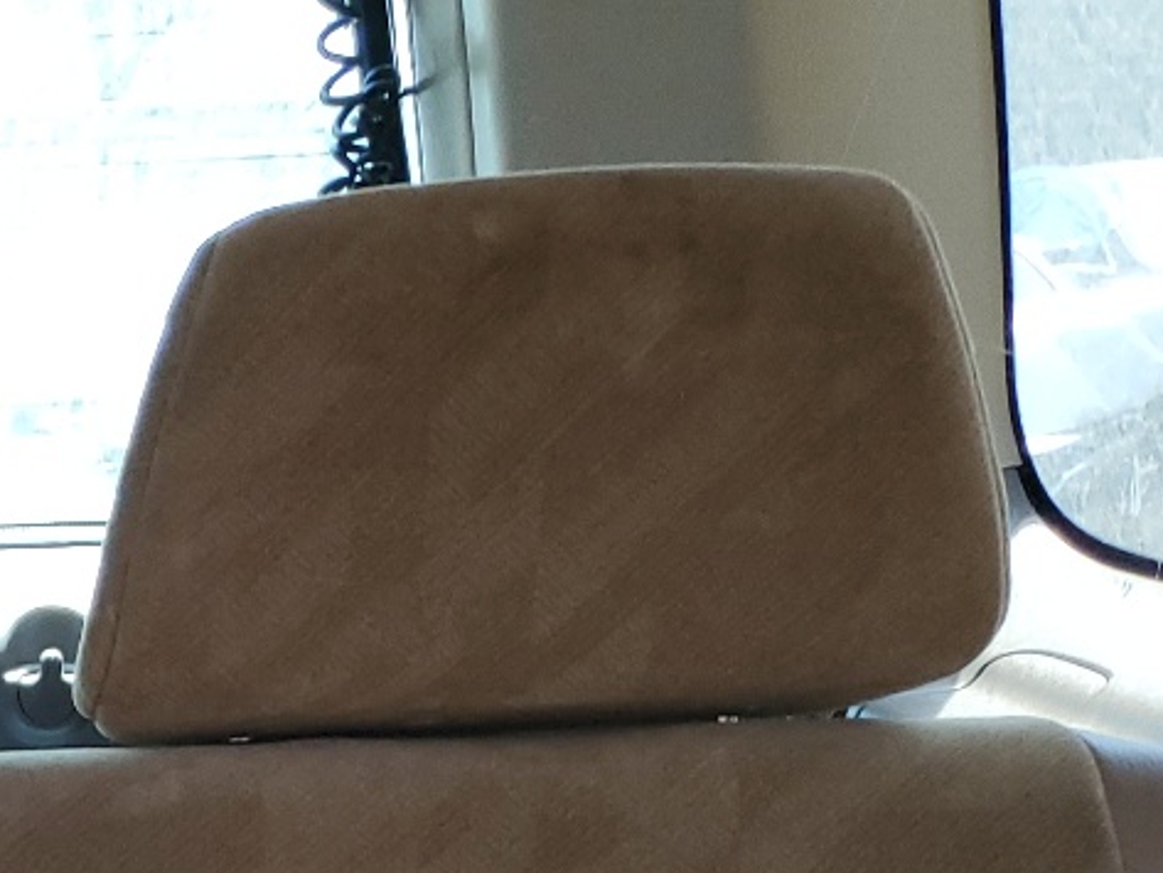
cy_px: 1434
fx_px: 2957
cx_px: -688
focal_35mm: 88
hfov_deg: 18.9
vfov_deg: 15.1
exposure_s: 1/120
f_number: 1.5
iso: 64
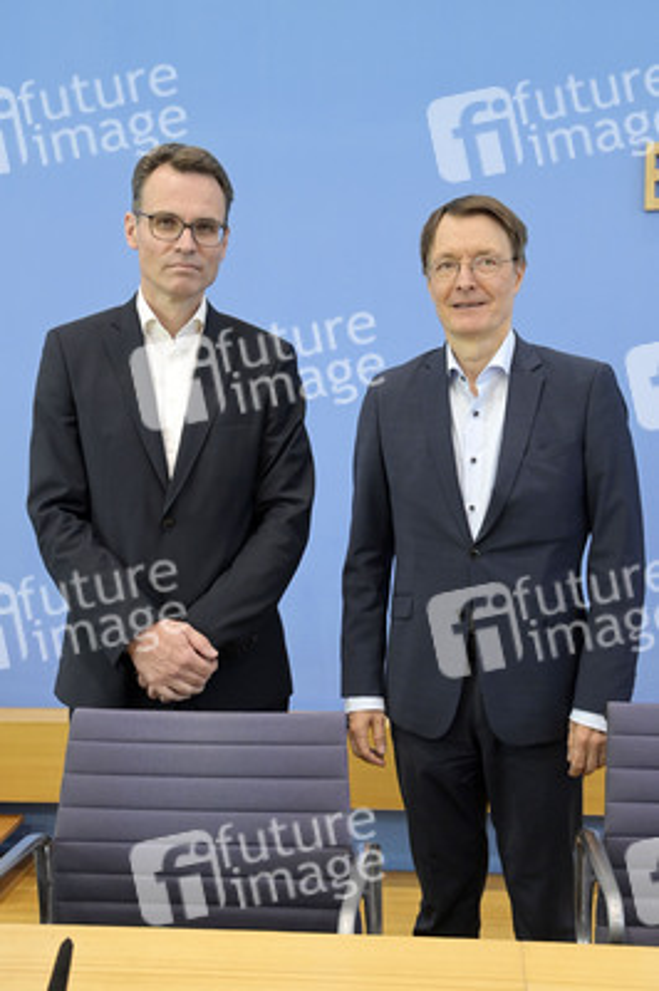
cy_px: 496
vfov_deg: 54.5
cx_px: 330
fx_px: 963
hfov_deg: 37.8
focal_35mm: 35
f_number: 5.6
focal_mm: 35
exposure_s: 1/400
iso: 4000
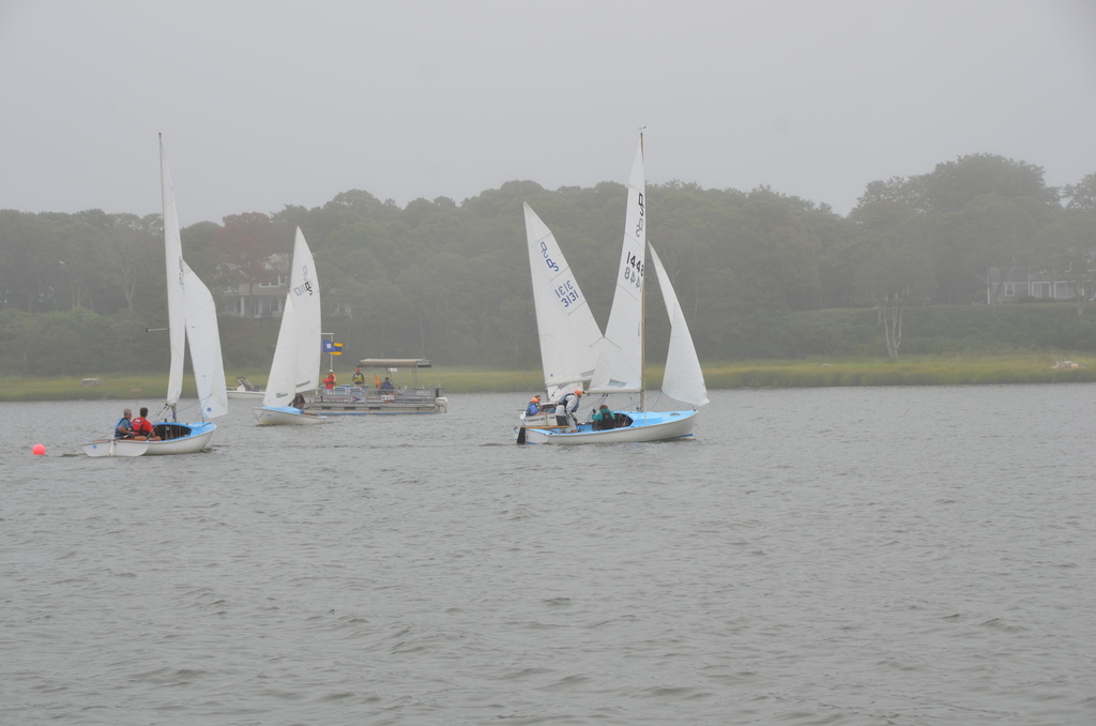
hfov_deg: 19.5
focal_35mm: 105
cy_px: 363
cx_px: 548
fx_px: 3190
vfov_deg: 13.0
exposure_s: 1/250
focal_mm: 70
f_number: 8
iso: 100
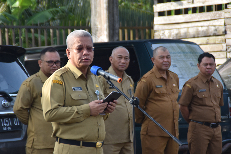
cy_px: 77
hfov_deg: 6.9
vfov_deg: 4.6
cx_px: 116
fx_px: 1925
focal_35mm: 300
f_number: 6.3
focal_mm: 200
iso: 125
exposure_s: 1/200
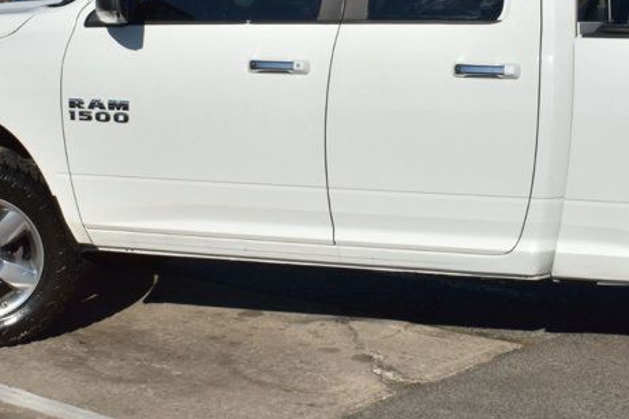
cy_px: 78
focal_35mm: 60
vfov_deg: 22.3
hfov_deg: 32.7
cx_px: 479
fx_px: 1048
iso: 110
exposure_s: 1/4000
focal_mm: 18
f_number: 3.5
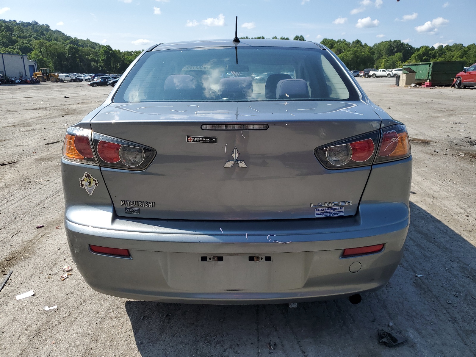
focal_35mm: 26
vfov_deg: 53.1
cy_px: 178
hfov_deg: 67.3
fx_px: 358
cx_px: 238
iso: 50
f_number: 1.5
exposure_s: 1/2500
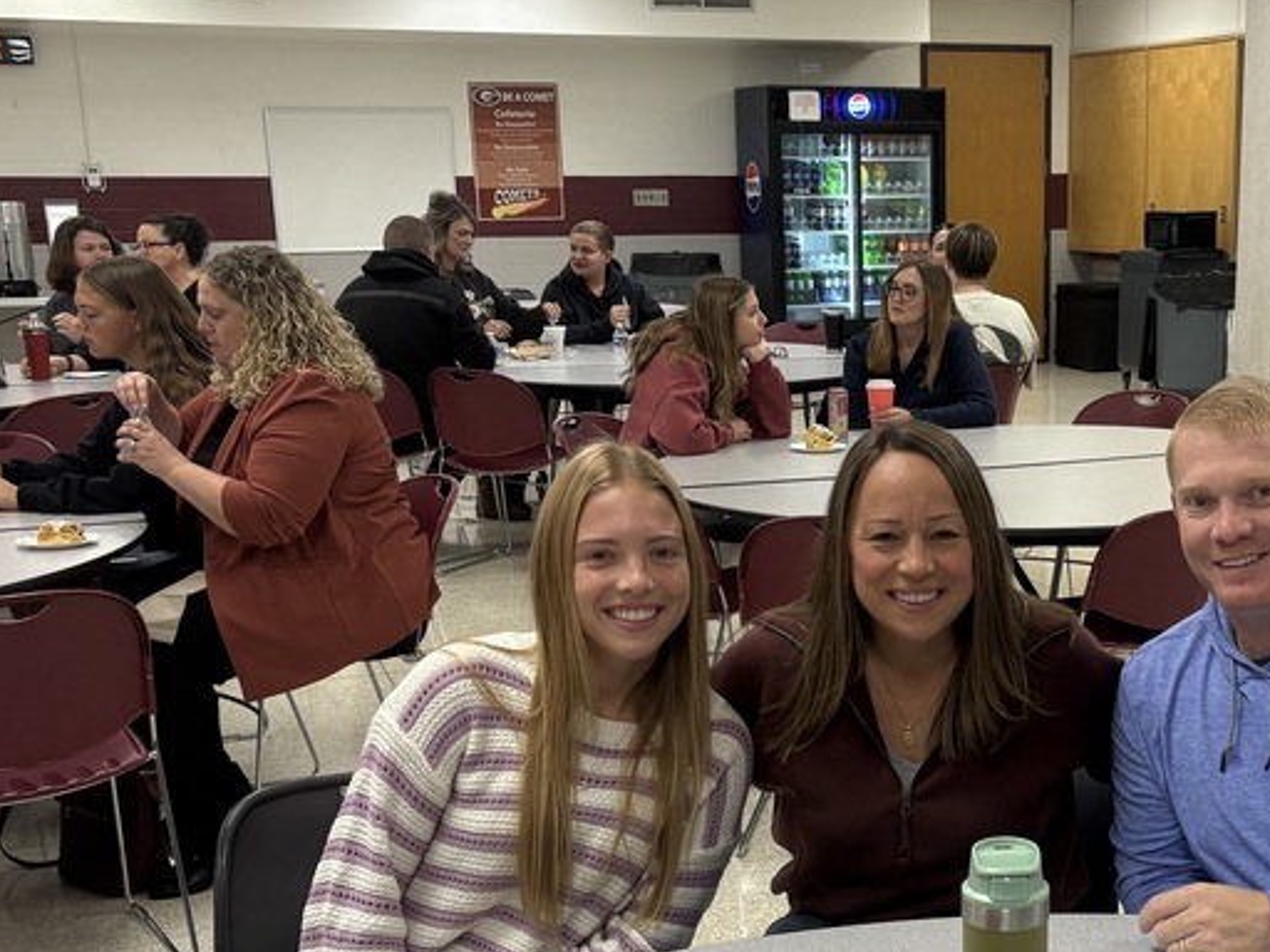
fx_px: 1908
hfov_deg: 35.9
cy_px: 662
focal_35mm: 52
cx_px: 970
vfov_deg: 27.8
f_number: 1.6
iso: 125
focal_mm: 5.96
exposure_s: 1/120
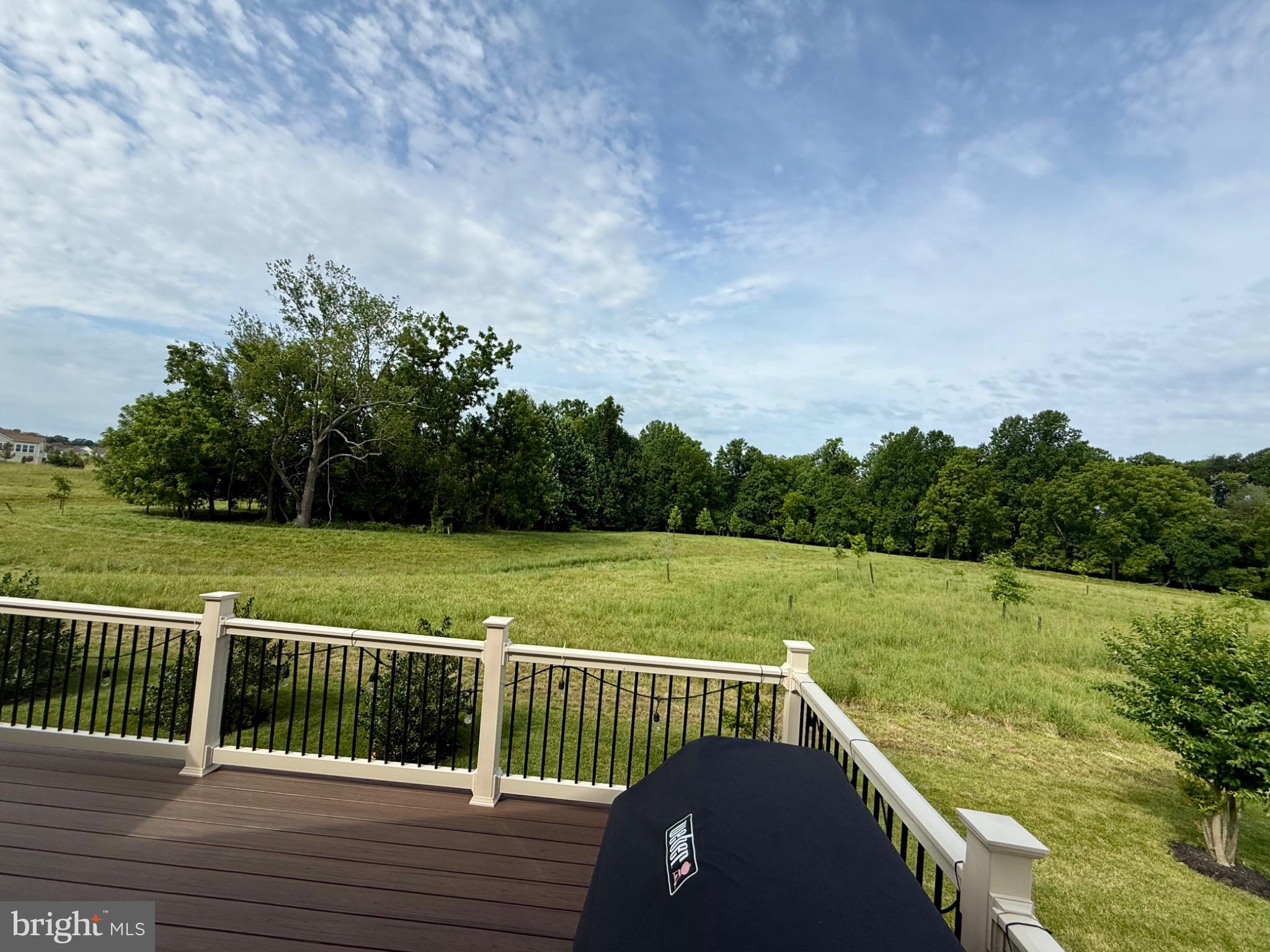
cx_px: 635
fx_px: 514
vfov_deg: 85.7
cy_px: 476
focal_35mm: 14
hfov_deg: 102.1
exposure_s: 1/2165
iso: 50
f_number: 2.2
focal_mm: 2.22
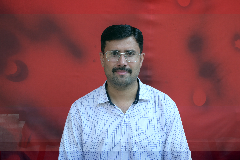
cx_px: 120
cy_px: 80
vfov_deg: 27.0
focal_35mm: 50
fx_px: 333
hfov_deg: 39.6
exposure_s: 1/160
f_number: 7.1
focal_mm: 50
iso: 200
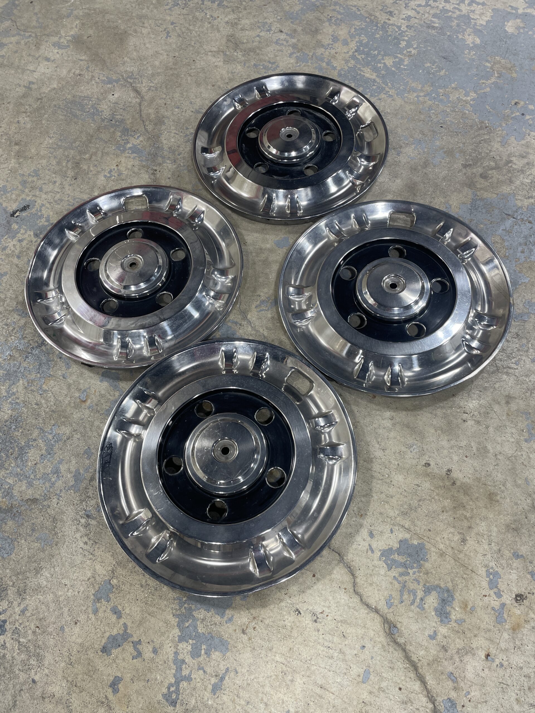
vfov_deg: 67.3
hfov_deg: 53.1
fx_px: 536
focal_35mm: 26
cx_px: 268
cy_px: 356
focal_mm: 4.2
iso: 64
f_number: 1.6
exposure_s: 1/60
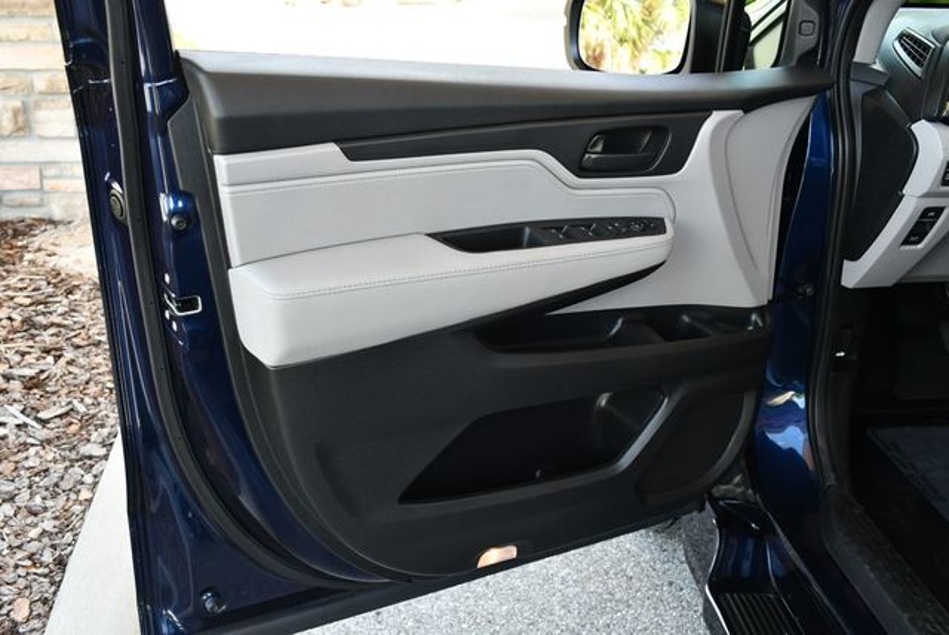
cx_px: 474
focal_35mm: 36
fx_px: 950
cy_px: 318
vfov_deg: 36.9
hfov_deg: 53.1
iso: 400
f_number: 3.5
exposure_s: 1/250
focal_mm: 18
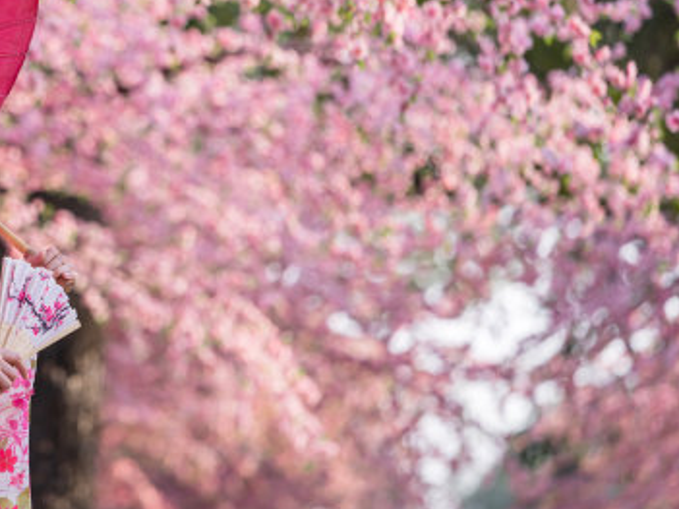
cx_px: 97
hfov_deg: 6.6
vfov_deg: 4.9
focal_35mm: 302
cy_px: 135
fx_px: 5922
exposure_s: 1/800
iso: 320
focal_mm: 180
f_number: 4
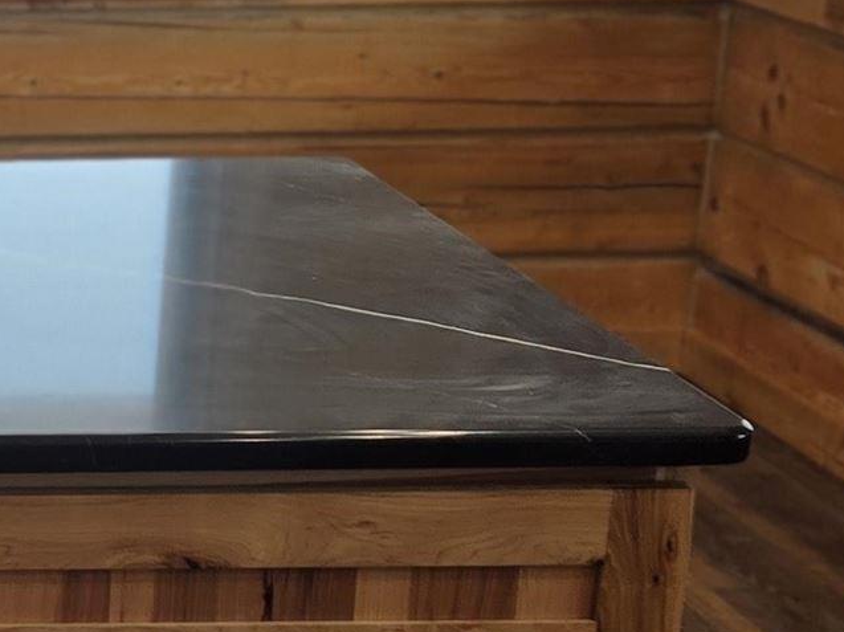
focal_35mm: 111
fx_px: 2705
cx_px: -493
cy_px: 480
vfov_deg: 13.3
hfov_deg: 16.0
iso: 40
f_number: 1.8
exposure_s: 1/120
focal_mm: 5.4
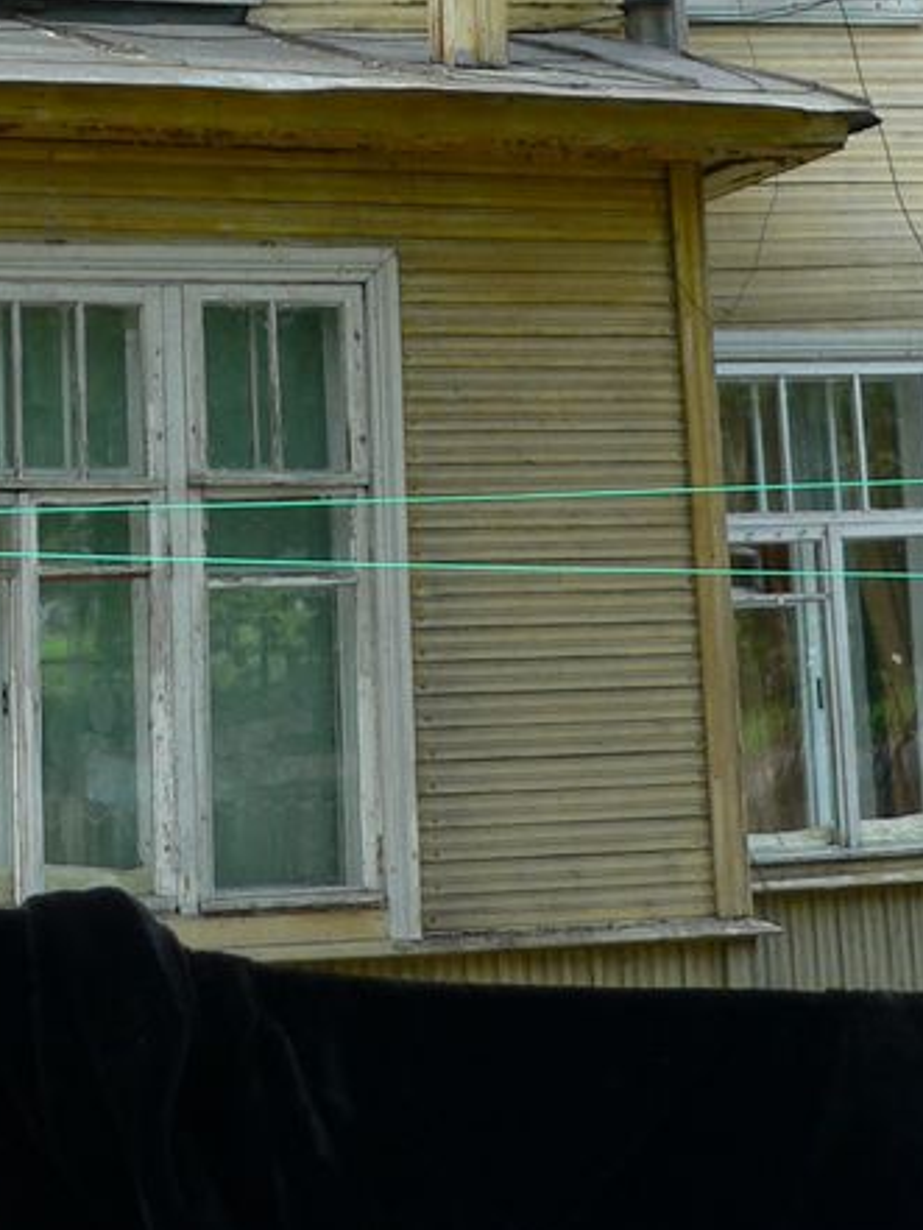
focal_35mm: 87
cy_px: -148
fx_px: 3092
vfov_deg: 21.3
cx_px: -178
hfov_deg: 16.3
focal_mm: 6
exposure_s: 1/80
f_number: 2.8
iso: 80
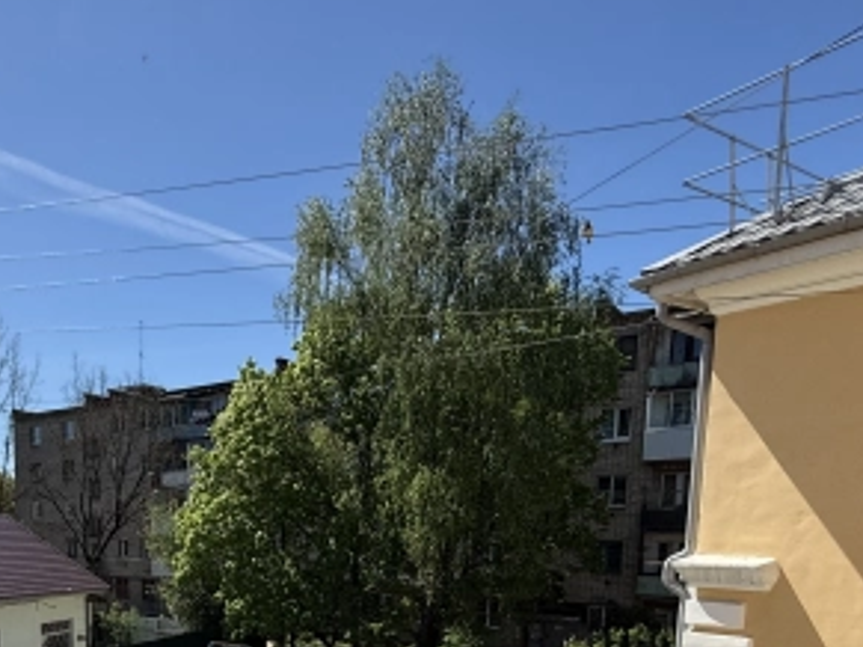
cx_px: 214
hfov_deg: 56.9
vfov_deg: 41.6
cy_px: 623
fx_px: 748
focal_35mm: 30
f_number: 2.2
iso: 80
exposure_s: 1/1961
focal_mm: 2.22
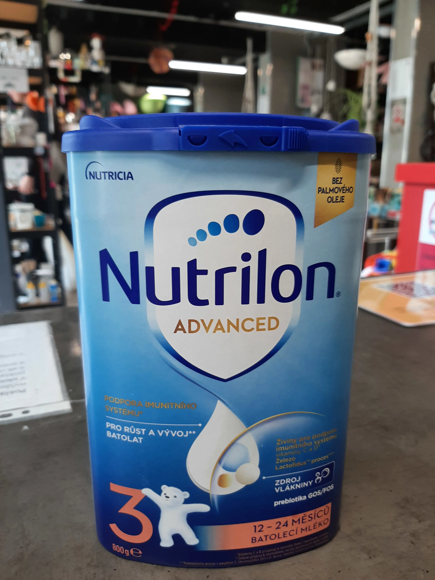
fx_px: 436
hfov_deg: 53.1
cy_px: 290
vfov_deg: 67.3
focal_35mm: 26
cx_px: 218
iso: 50
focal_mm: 3.93
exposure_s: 1/50
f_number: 1.7
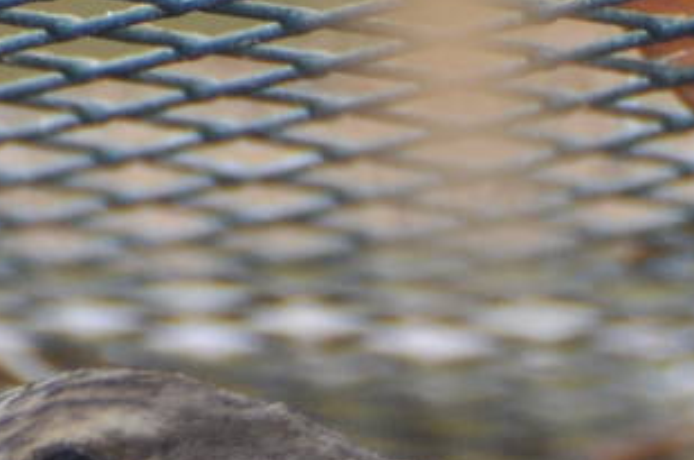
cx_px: 611
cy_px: 679
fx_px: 44827
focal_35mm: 2329
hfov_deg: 0.9
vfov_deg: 0.6
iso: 400
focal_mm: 300
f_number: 5.6
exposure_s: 1/160
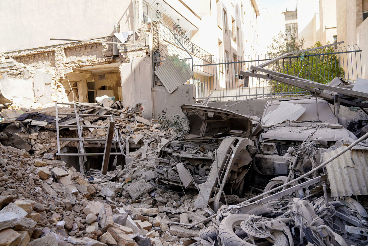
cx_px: 184
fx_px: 307
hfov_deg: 61.9
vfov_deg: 43.6
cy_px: 123
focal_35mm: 30
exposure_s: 1/160
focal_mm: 30
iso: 125
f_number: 4
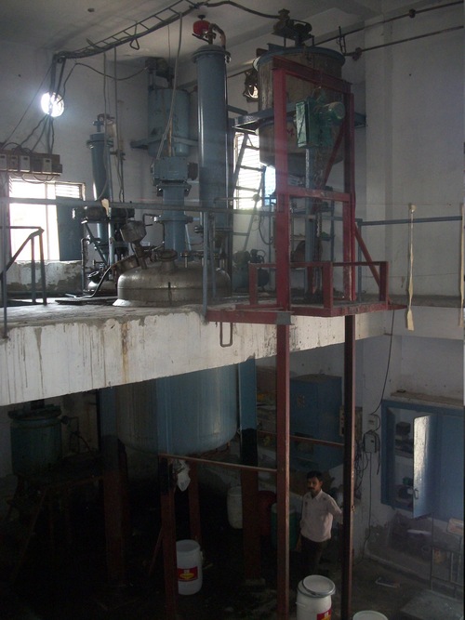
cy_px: 310
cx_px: 232
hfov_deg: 44.1
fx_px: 573
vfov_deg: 56.8
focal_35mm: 32
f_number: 2.9
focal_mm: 5.7
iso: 250
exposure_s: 1/60
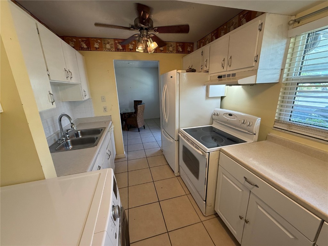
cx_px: 164
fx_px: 133
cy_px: 123
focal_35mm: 14
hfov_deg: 102.1
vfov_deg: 85.7
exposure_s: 1/120
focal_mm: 2.22
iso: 160
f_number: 2.2
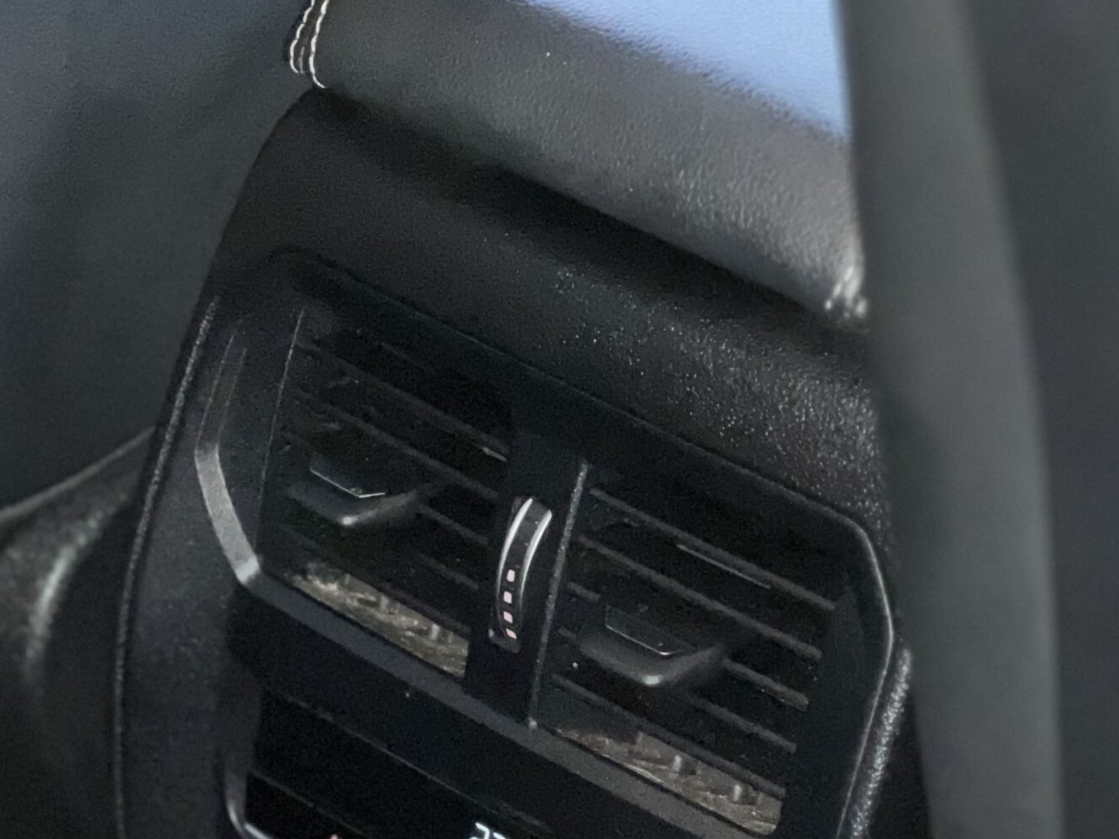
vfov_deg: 9.9
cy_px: 770
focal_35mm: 149
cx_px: 189
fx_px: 4816
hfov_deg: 13.2
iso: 1600
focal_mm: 9
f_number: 2.8
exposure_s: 1/34
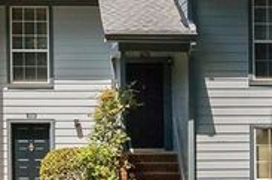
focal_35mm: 127
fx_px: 960
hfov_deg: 16.1
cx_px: 134
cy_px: 57
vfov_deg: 10.7
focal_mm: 31
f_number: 8
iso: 1600
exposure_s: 1/2000
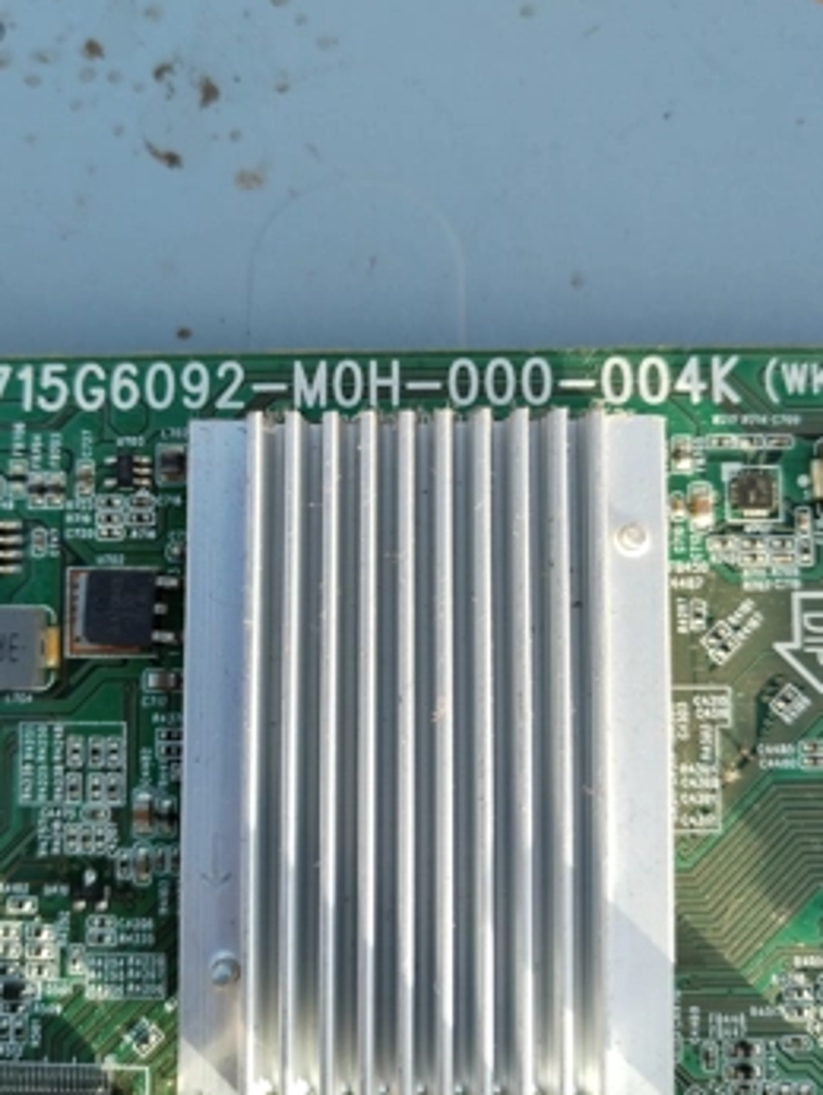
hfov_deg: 46.8
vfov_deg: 59.9
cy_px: 543
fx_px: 950
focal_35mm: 30
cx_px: 370
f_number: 1.8
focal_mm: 4.75
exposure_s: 1/299
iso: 100
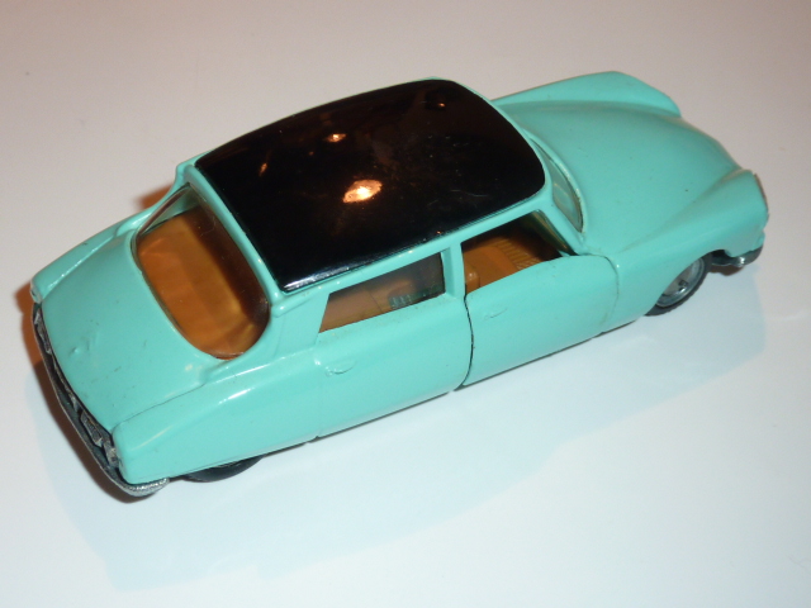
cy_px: 304
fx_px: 1195
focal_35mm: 51
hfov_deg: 37.5
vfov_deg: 28.6
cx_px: 406
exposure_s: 1/30
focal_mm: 4.7
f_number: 4
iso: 100
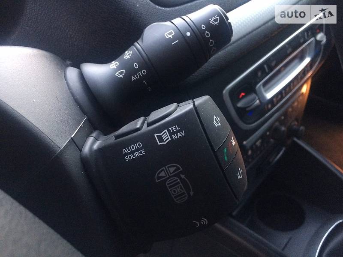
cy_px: 128
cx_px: 172
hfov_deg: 61.7
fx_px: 287
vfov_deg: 48.2
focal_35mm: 29
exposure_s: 1/17
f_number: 2.2
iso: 250
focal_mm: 4.2
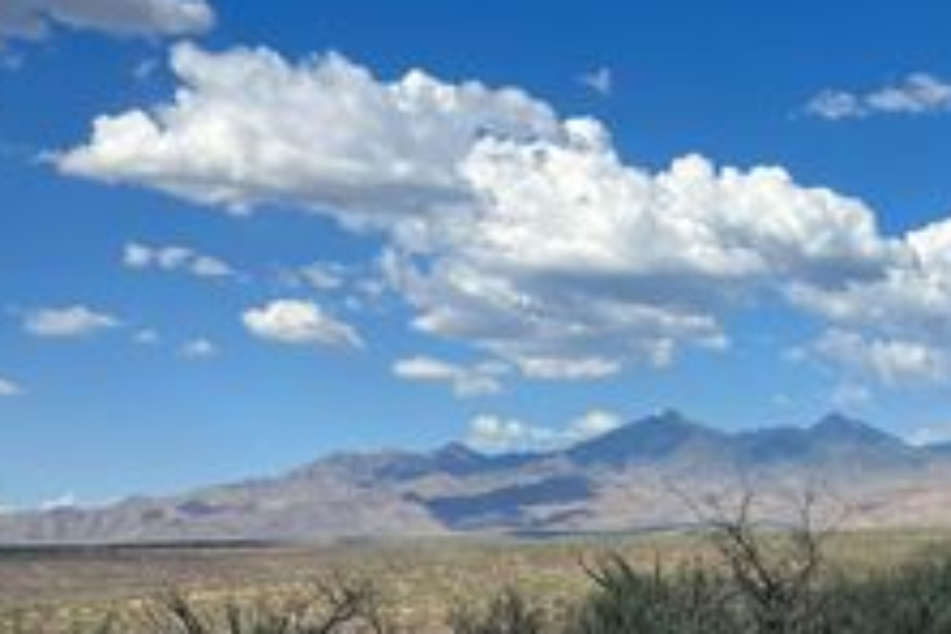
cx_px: 904
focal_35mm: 61
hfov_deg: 31.0
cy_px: 443
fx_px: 1611
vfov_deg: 22.1
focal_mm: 5.7
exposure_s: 1/5882
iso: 50
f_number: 1.5
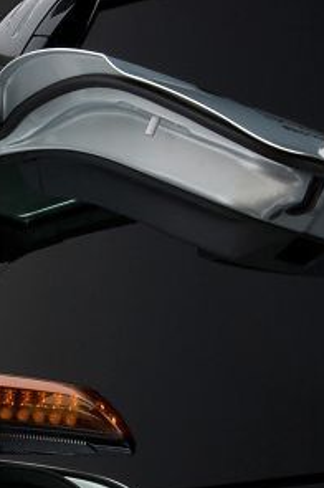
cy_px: 505
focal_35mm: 560
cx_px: -562
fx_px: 7577
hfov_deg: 2.4
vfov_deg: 3.7
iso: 100
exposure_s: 1/5
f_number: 20
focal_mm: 110
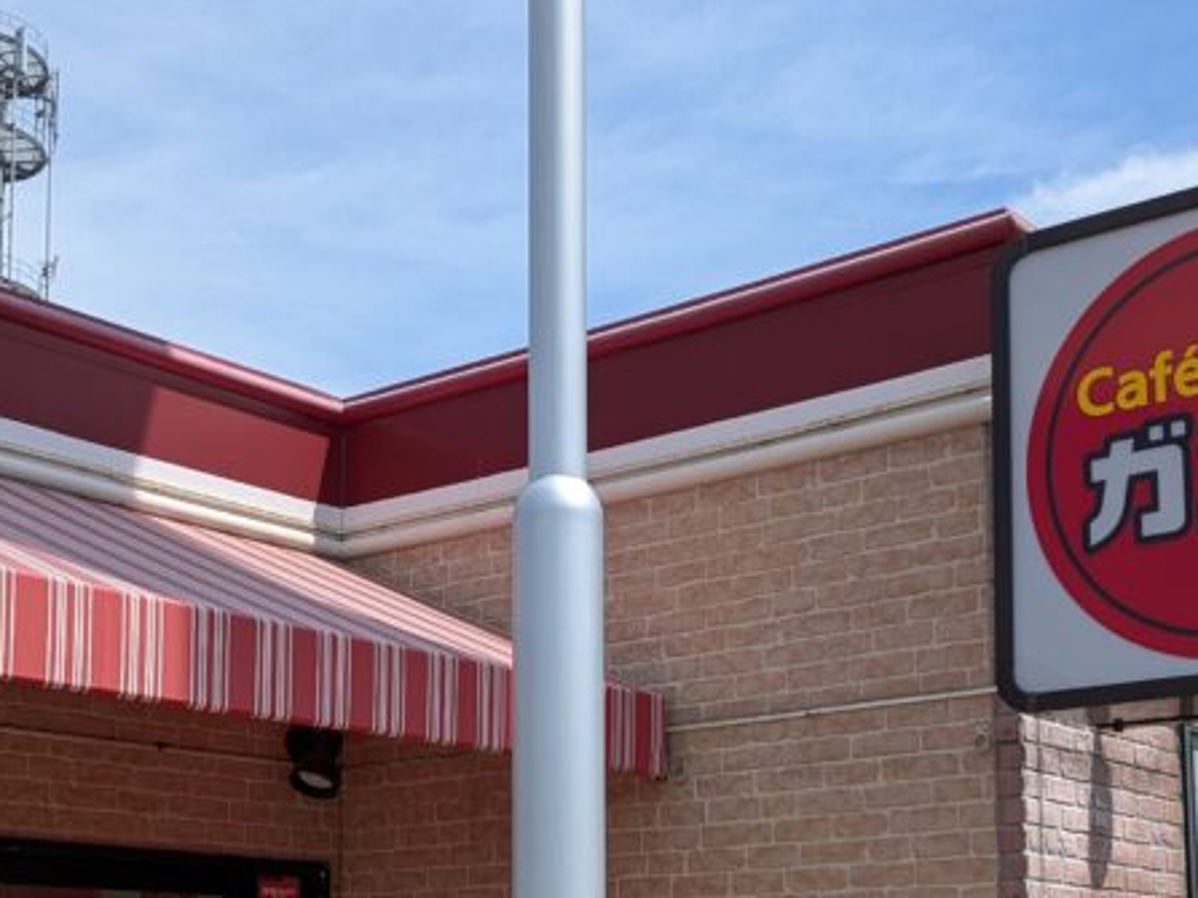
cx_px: 630
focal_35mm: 55
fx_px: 1903
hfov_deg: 34.9
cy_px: 737
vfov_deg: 26.0
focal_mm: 4.53
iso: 28
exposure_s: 1/1733
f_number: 1.7
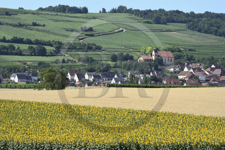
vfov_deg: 7.2
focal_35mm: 190
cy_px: 75
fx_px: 1186
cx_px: 112
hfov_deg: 10.8
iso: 200
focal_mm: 190
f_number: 7.1
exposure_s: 1/500
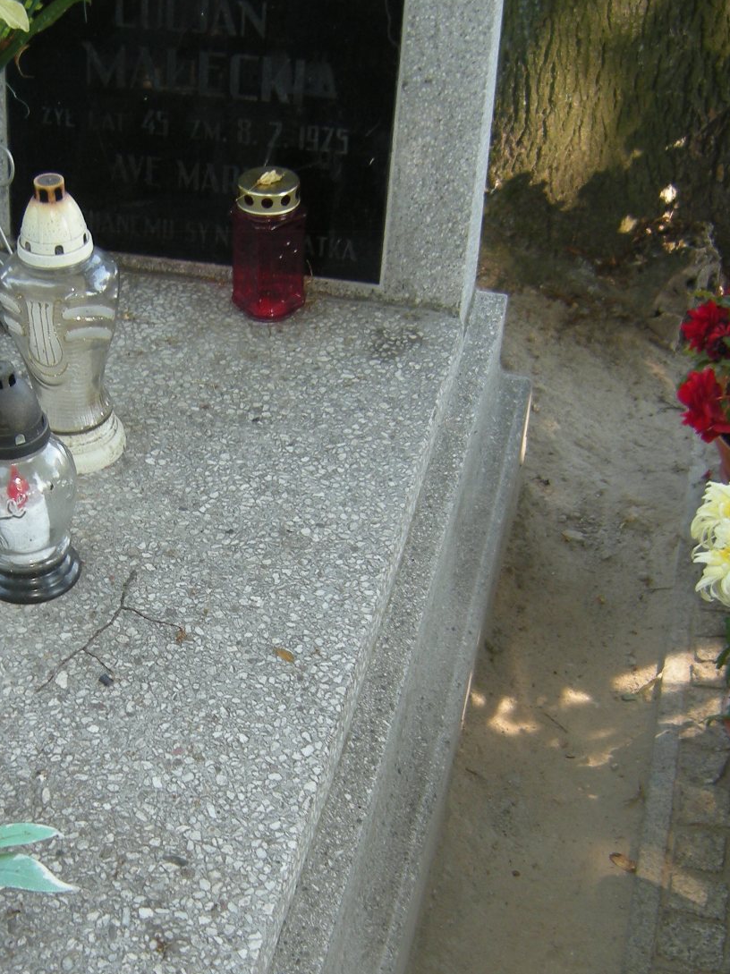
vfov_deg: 38.1
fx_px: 1407
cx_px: 166
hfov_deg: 28.6
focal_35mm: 50
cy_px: 576
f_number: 2.8
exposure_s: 1/53.2
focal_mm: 4.7
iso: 64
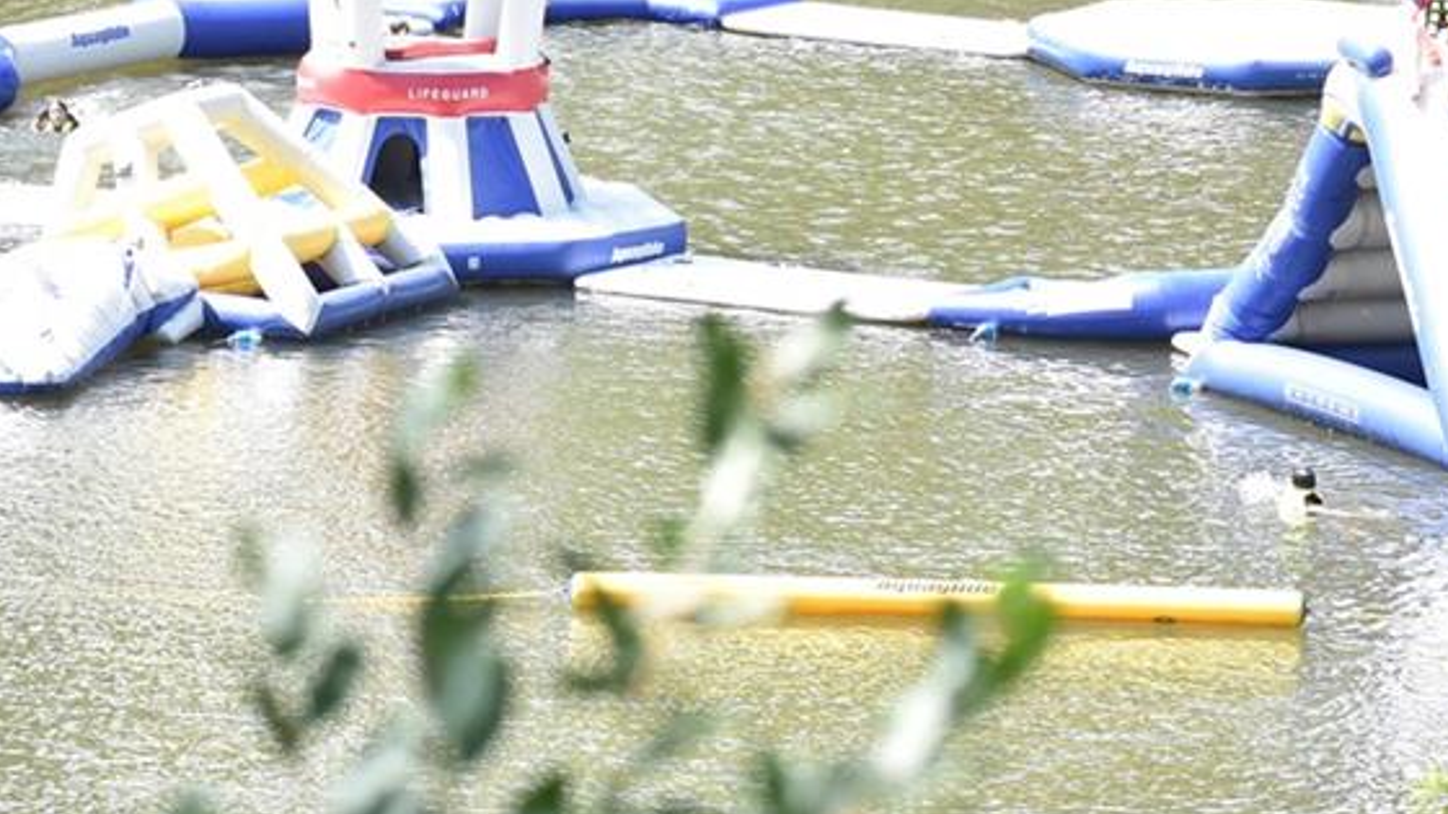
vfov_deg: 4.1
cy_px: -32
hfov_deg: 7.4
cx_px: 737
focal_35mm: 293
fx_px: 11250
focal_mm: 102
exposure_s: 1/800
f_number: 5.6
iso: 640
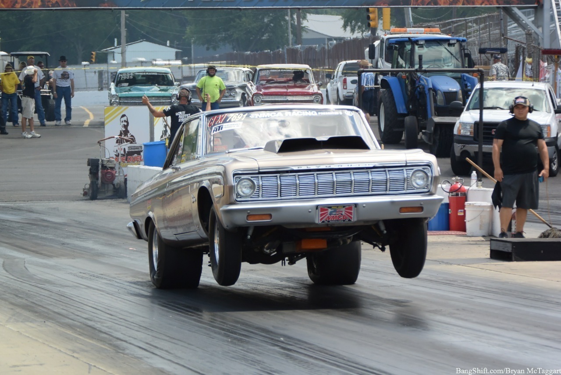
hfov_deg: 9.0
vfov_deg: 6.0
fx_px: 3572
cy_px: 188
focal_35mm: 229
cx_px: 280
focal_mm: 85
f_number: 4.5
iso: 400
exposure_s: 1/1000
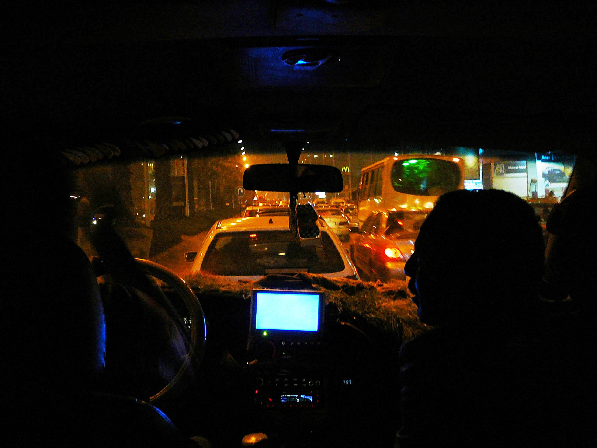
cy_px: 224
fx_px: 742
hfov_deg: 43.9
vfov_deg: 33.6
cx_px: 298
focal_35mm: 43
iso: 200
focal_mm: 6.4
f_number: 3.2
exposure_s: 1/8
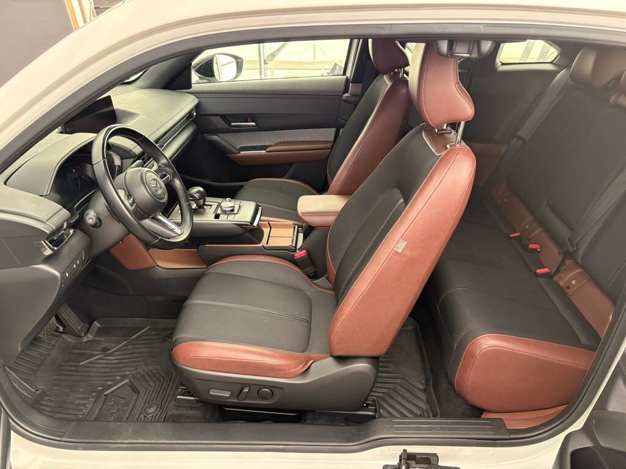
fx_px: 470
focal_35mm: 26
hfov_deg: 67.3
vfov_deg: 53.1
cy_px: 234
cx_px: 313
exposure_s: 1/60
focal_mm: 5.96
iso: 250
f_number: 1.6
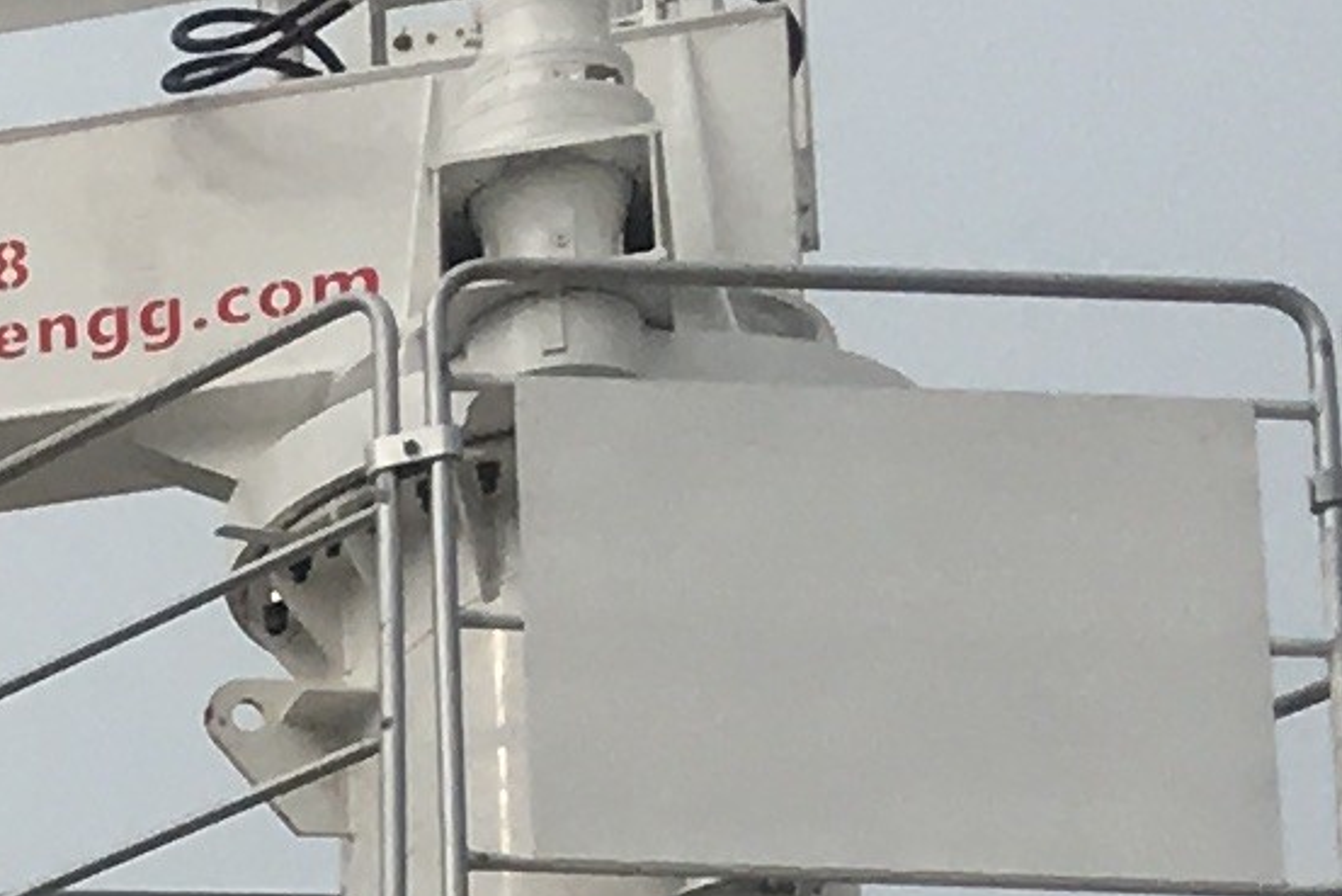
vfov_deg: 6.0
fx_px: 8203
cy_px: 2268
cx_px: -2725
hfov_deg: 8.0
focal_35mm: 220
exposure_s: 1/1479
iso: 25
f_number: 2.2
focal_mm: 4.15
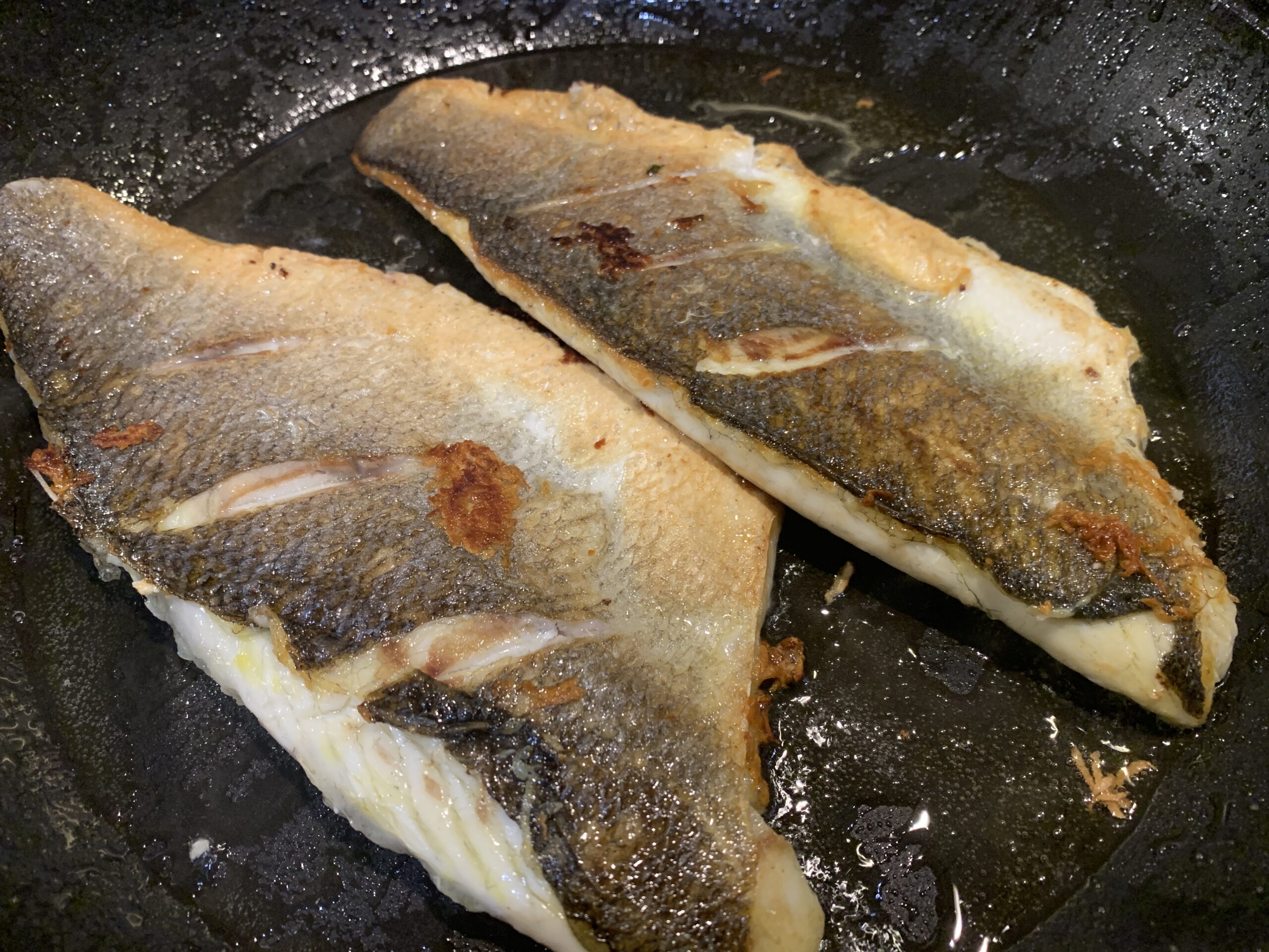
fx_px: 953
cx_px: 634
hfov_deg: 67.3
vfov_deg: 53.1
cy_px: 476
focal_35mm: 26
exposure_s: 1/50
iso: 250
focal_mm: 4.25
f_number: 1.8
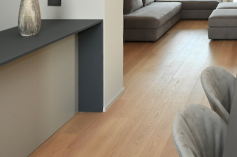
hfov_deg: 36.7
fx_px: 302
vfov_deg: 24.2
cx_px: 256
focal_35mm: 46
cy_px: -64
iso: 200
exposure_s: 1/80
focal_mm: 14
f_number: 4.5
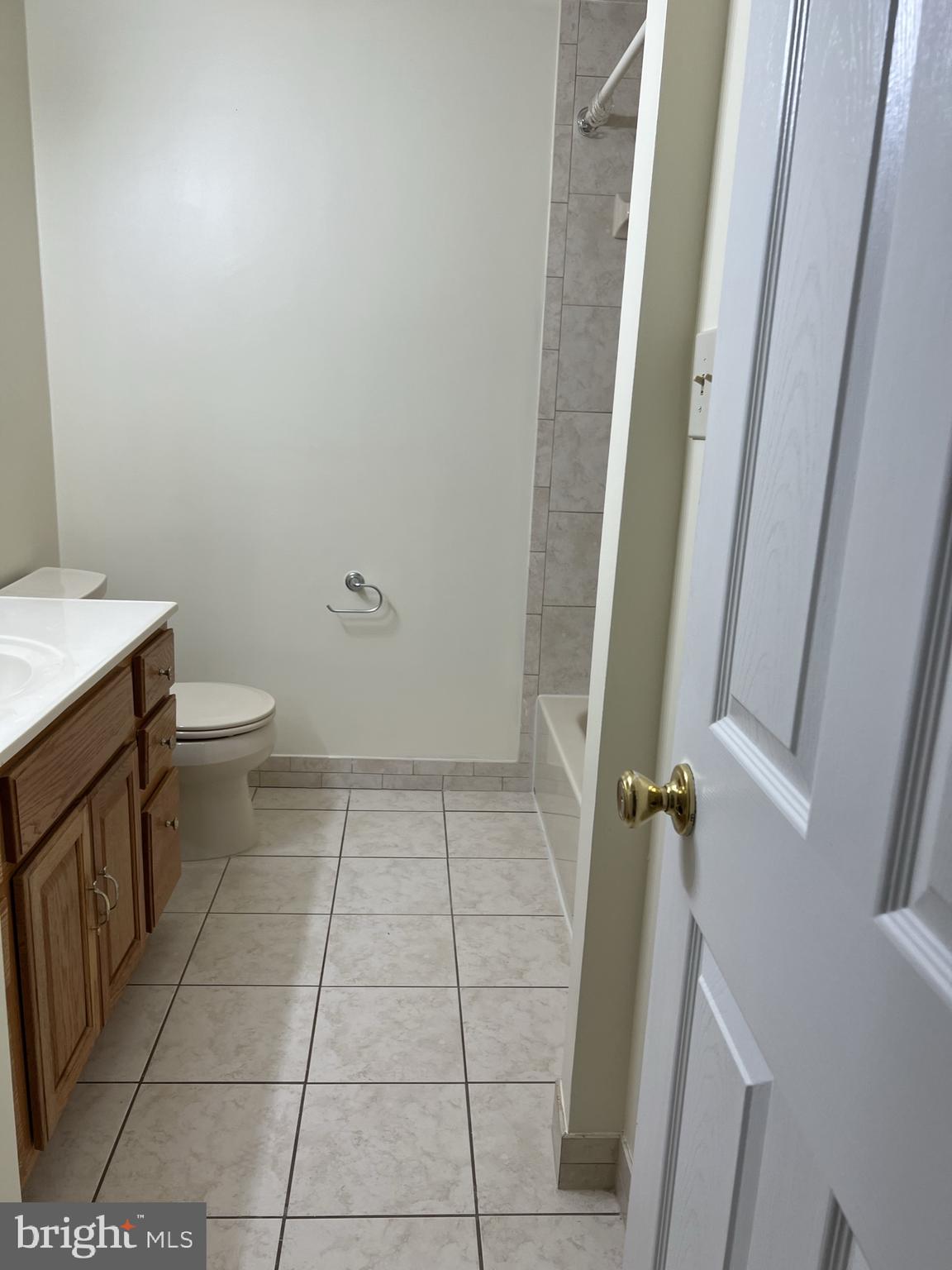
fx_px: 953
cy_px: 635
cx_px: 476
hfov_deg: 53.1
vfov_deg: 67.3
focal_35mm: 26
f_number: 1.5
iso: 50
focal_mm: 5.7
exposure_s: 1/120
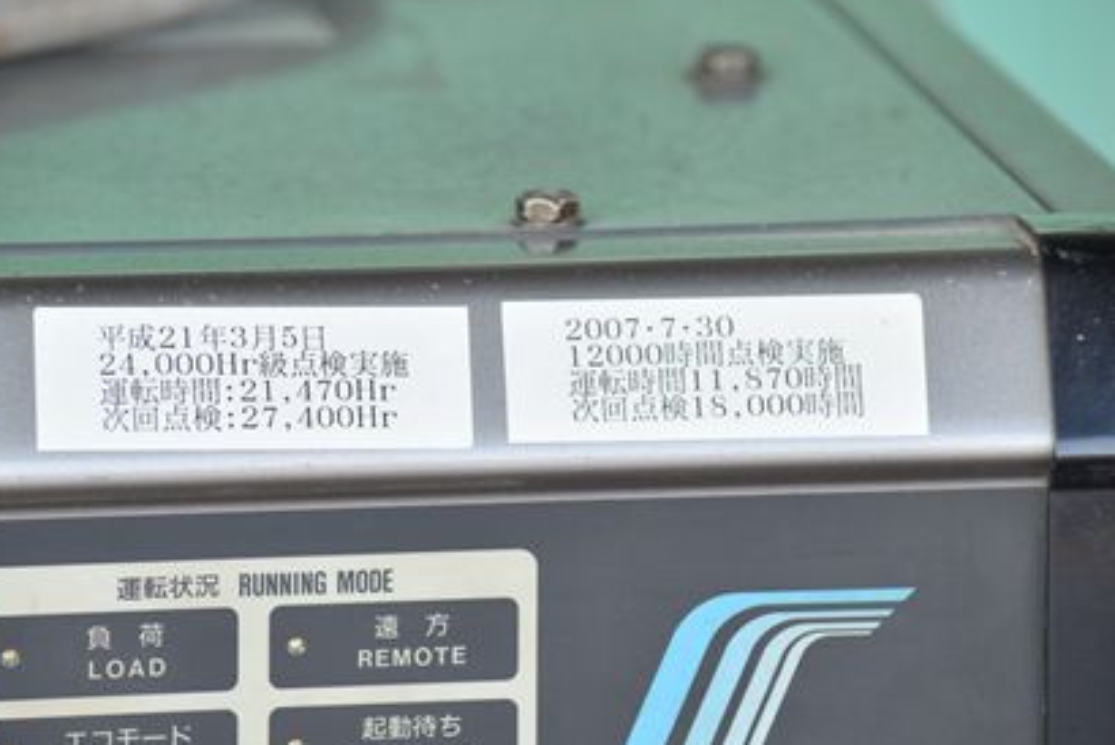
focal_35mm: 238
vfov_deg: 5.8
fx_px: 7376
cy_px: 430
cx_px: 511
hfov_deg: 8.6
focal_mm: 130
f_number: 6.3
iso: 1250
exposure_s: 1/320
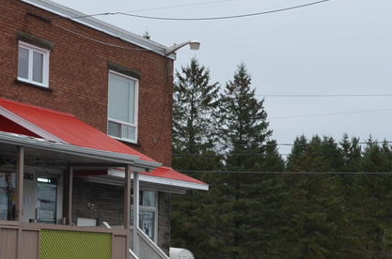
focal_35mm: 95
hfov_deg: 21.5
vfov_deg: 14.3
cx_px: 195
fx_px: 1032
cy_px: 187
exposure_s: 1/125
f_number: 5.6
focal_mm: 22
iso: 250
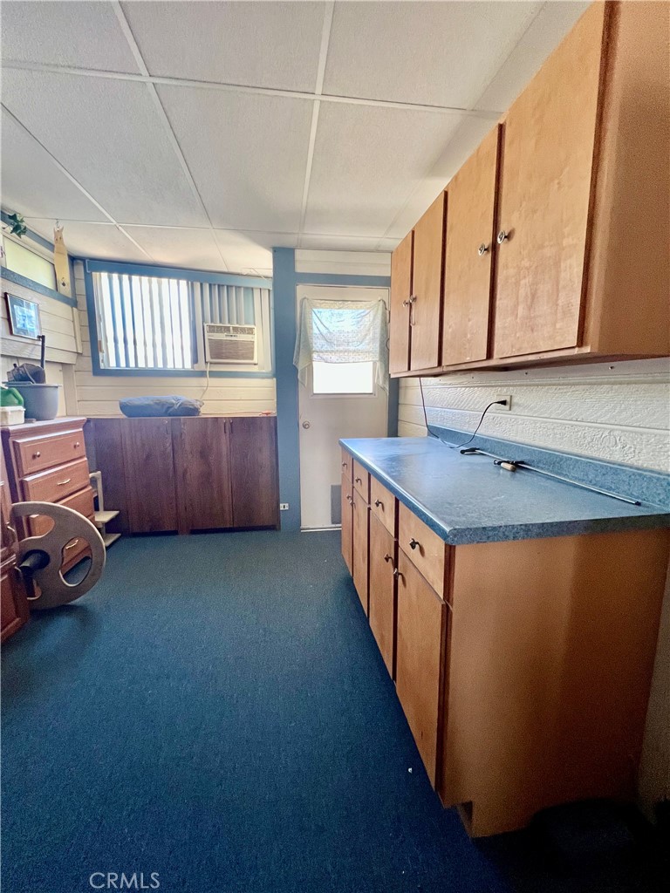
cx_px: 335
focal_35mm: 13
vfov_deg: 106.2
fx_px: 335
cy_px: 446
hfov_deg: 89.9
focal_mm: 1.57
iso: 320
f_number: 1.8
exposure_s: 1/60
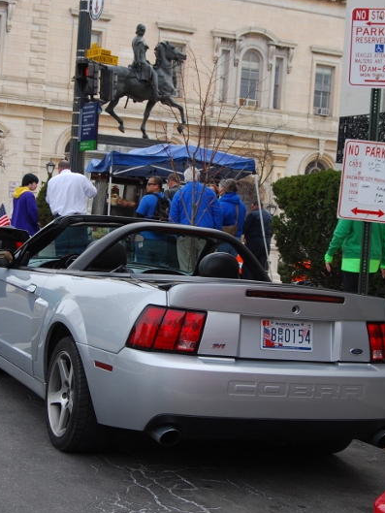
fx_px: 1004
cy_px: 258
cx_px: 174
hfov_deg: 21.7
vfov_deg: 28.7
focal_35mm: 68
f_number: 8
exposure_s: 1/250
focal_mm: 31
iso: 200
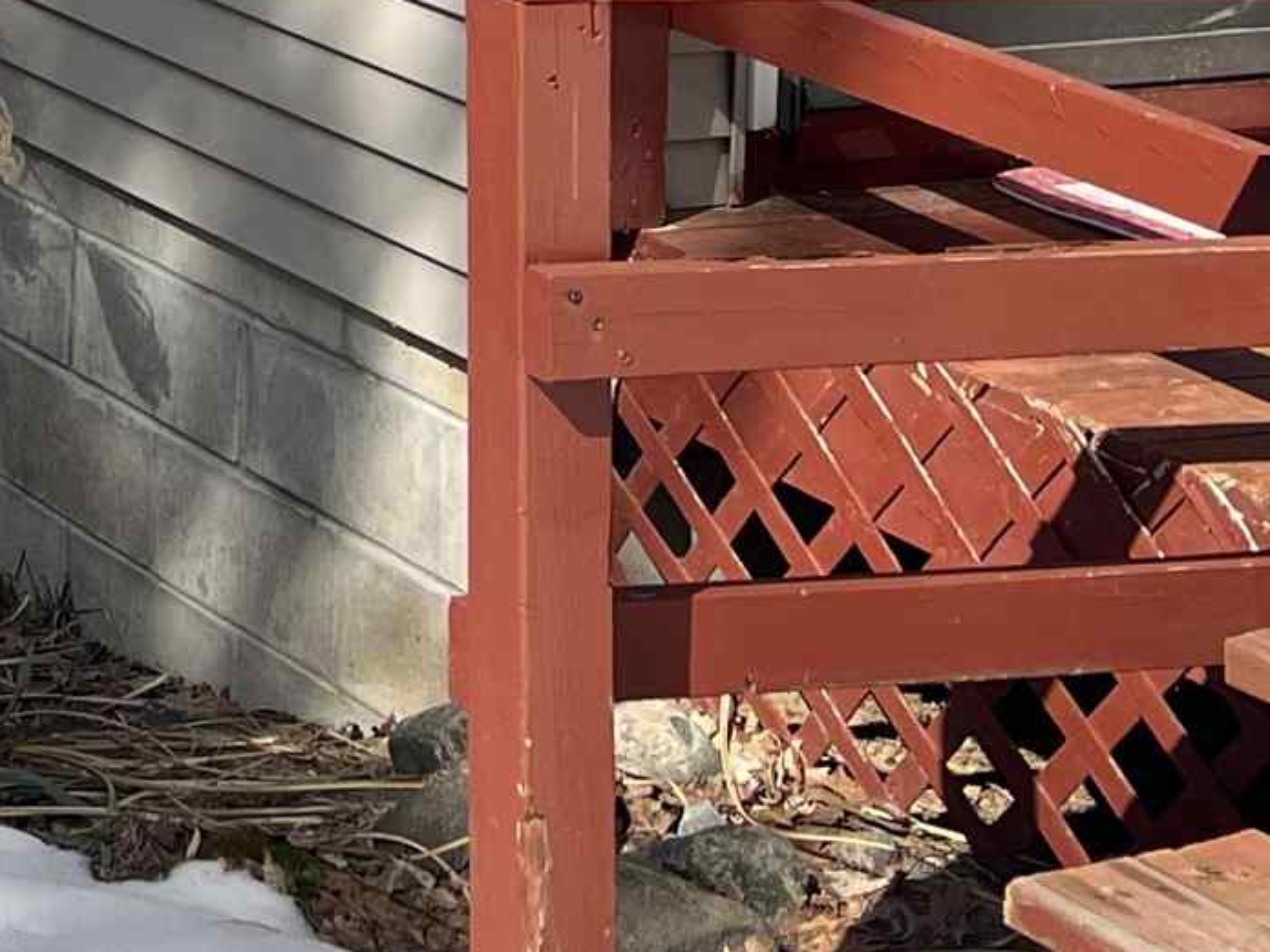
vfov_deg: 11.5
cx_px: -806
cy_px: -985
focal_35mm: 115
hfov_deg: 15.4
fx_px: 4218
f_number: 1.5
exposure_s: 1/2632
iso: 50
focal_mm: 5.7
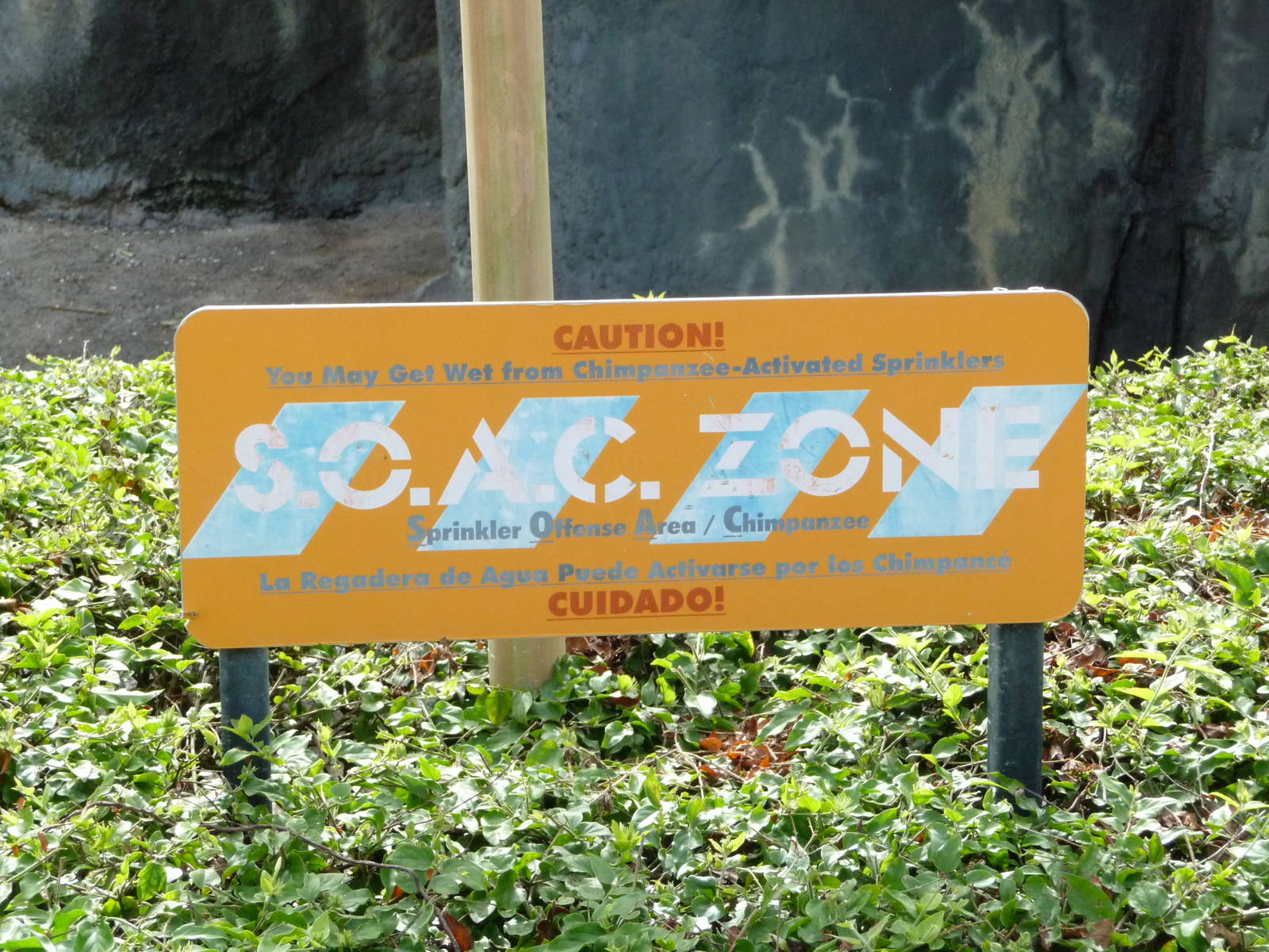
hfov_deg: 19.1
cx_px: 634
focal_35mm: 103
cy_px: 476
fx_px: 3776
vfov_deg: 14.4
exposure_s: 1/500
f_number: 4.7
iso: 400
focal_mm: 17.5
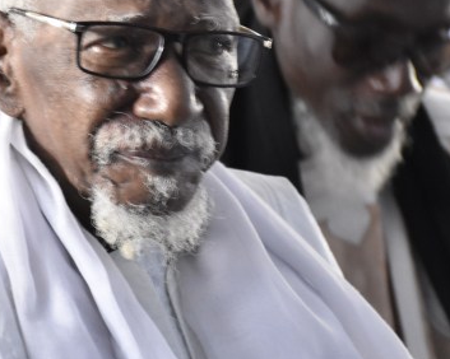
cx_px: 144
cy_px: 78
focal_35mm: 222
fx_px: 2955
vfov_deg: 7.0
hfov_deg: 8.7
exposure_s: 1/25
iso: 3200
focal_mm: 80
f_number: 5.3
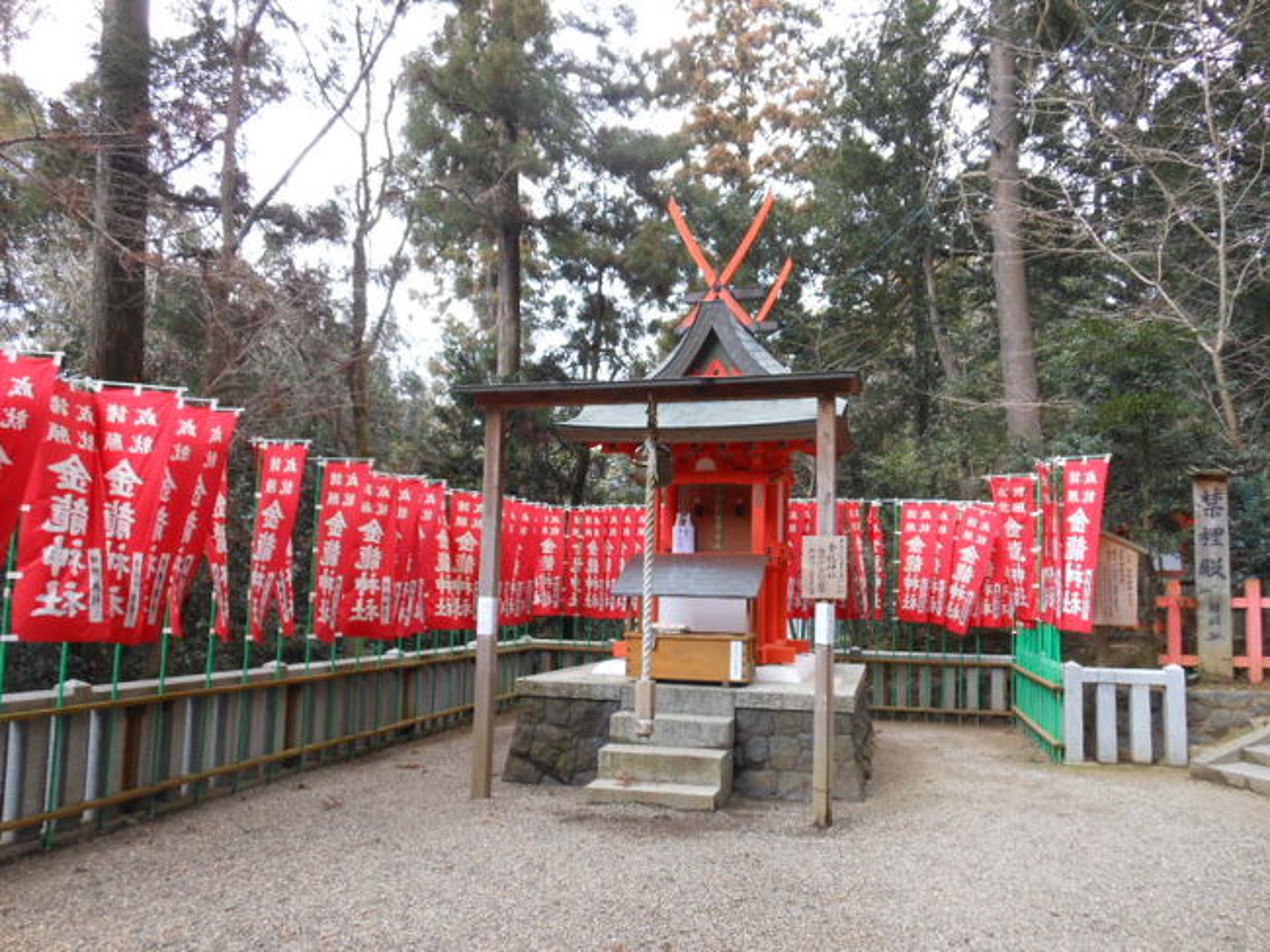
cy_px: 476
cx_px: 635
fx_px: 917
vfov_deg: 54.8
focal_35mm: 25
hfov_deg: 69.4
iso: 80
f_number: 3.2
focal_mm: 4.5
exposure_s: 1/40
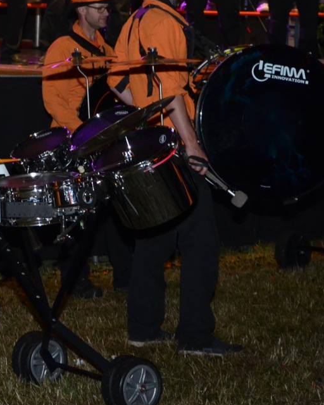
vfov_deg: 15.4
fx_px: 1474
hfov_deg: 12.3
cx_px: -54
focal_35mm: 123
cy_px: -3
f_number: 4
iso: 800
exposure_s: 1/60
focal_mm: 28
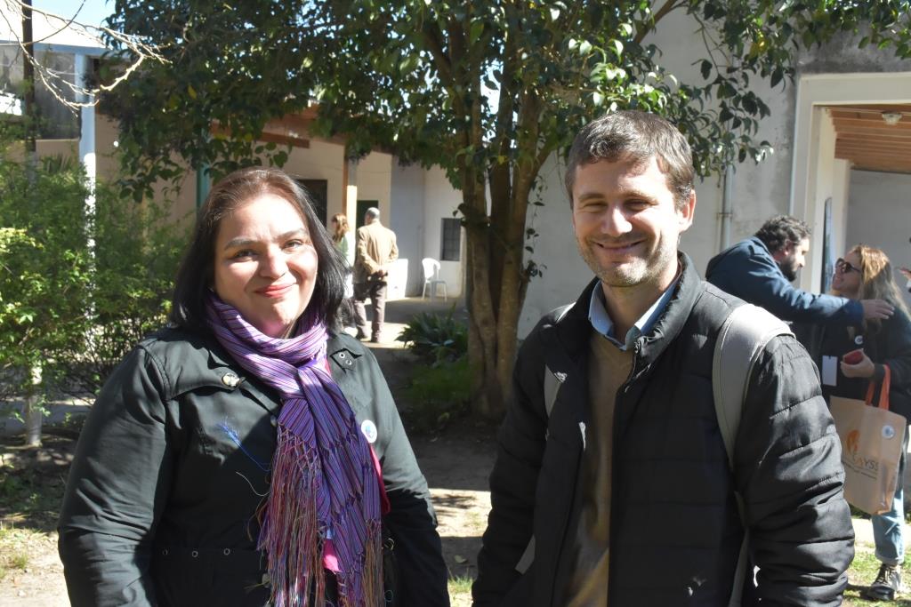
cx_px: 456
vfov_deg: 34.2
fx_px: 987
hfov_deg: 49.5
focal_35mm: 39
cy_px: 304
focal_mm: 26
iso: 1600
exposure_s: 1/500
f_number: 11
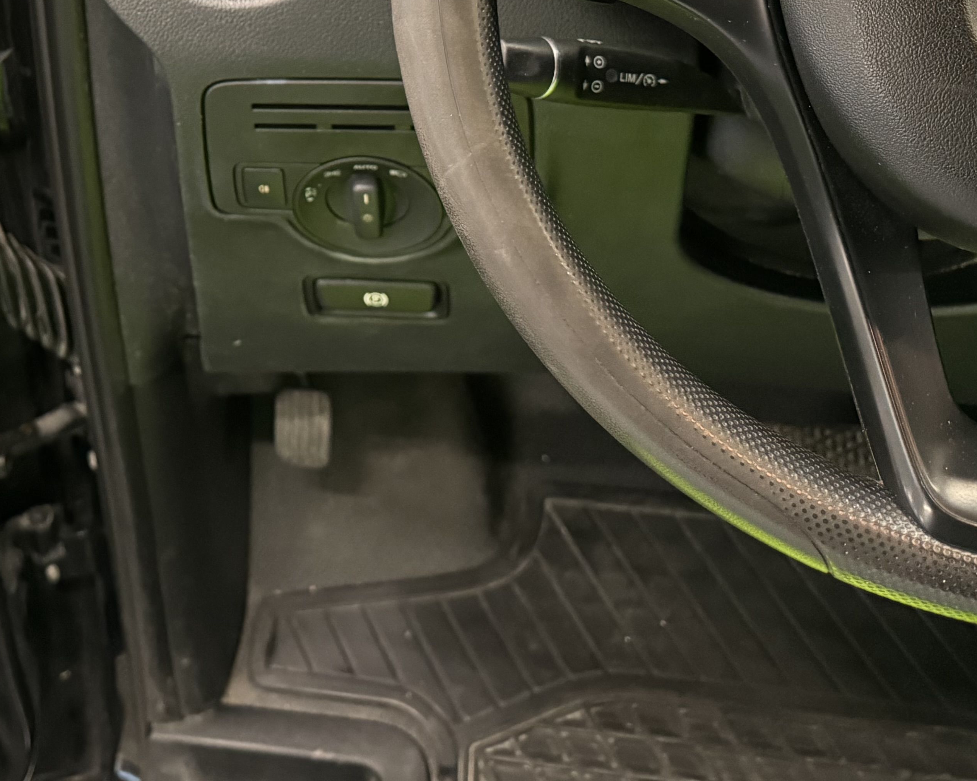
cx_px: 24
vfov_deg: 26.9
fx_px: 1533
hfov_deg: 32.8
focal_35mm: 53
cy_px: -12
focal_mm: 6.76
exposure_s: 1/50
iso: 640
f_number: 1.78
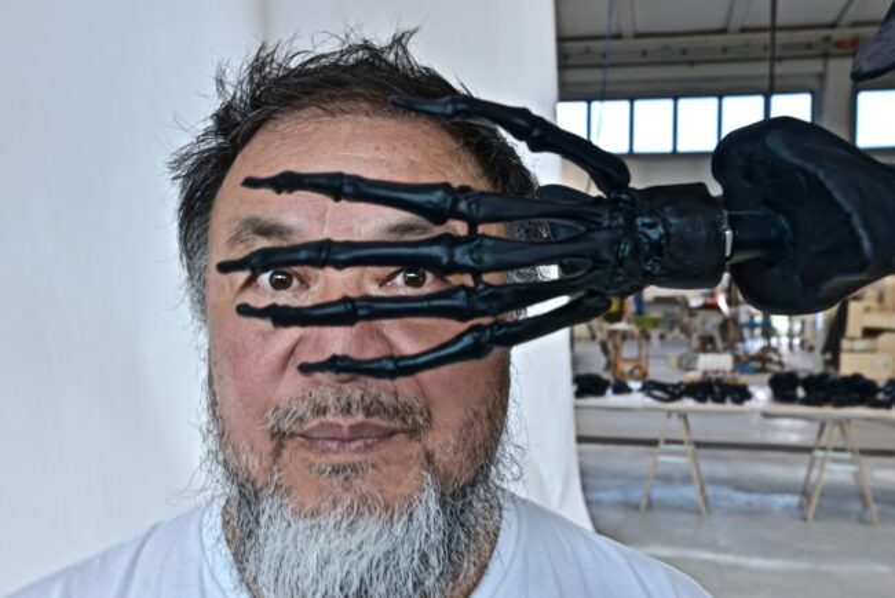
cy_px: 299
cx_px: 448
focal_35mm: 42
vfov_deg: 31.9
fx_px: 1045
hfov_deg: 46.4
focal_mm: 42
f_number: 11
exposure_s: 1/40
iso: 400
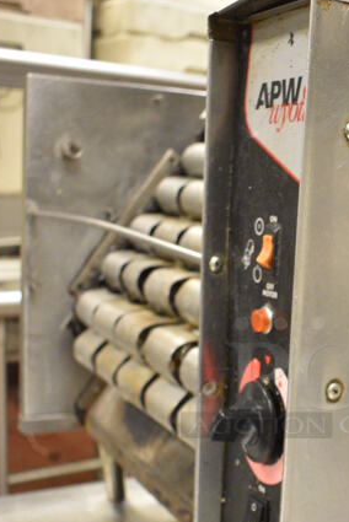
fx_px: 842
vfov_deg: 33.9
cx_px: 318
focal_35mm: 58
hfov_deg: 22.8
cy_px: 374
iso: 3200
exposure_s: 1/125
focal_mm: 18
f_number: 3.5
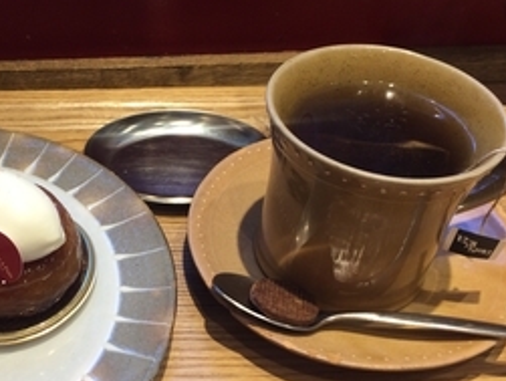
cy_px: 222
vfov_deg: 28.1
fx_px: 761
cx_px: 99
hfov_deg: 35.5
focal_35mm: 52
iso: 50
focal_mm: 4.15
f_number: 2.2
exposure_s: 1/60
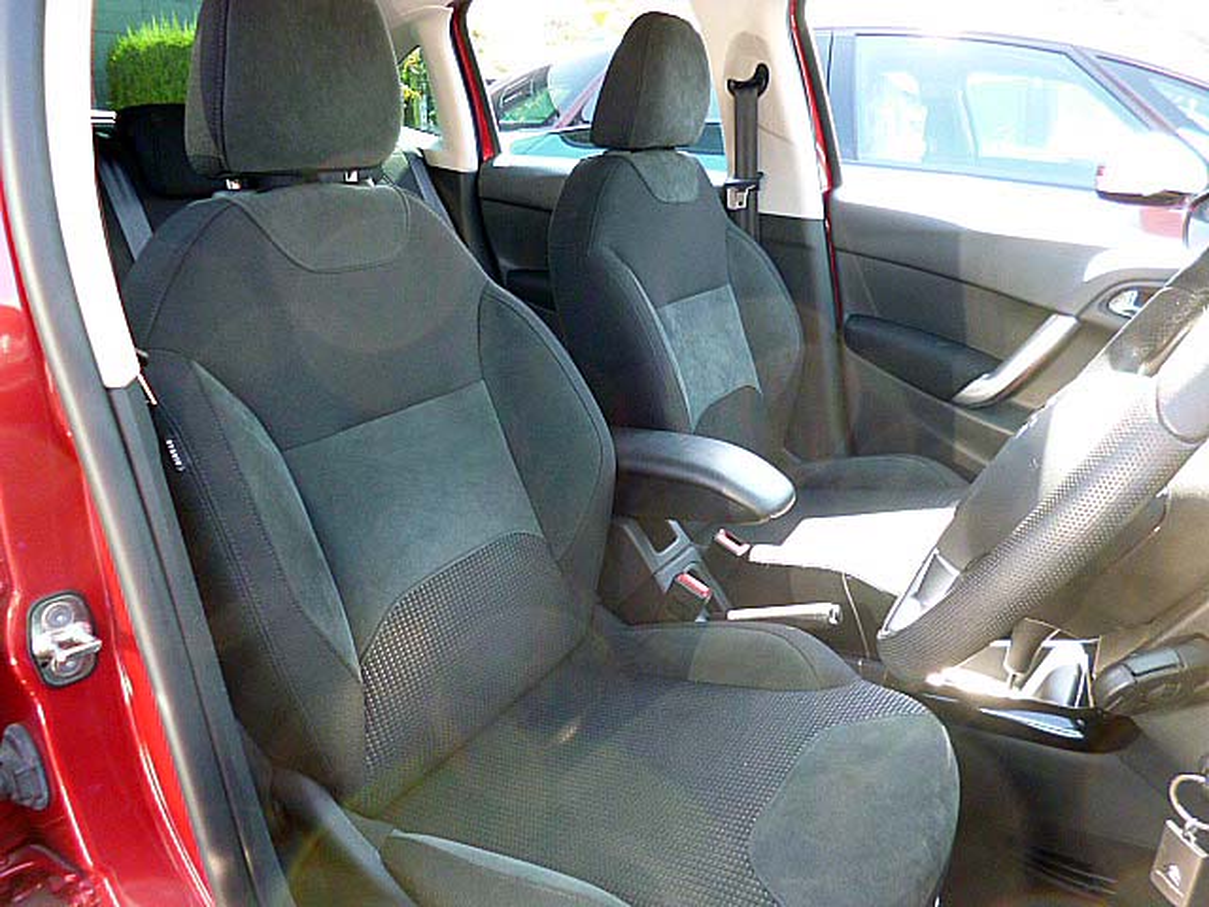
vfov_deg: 56.8
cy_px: 454
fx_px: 838
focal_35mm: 24
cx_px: 604
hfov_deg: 71.6
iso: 200
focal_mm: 4.3
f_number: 2.5
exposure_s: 1/60
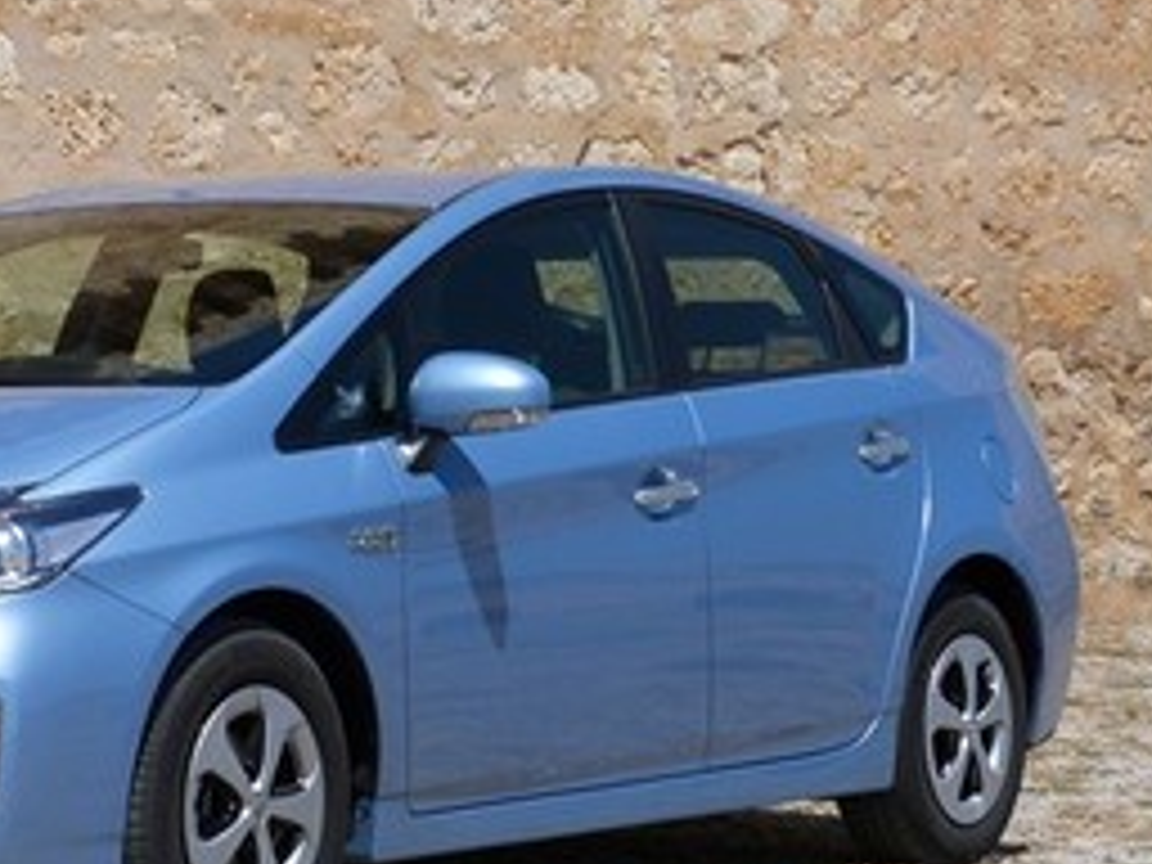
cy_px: 544
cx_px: 207
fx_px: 4393
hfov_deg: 14.8
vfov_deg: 11.2
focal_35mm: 132
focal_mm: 13.5
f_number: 5.6
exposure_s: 1/500
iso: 80
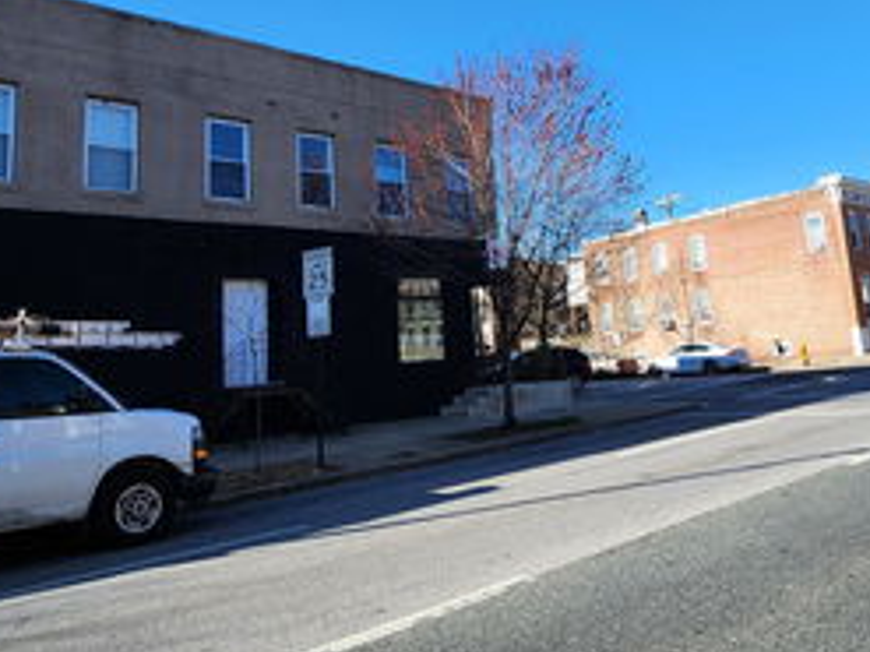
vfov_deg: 50.4
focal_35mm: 27
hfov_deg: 65.3
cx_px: 454
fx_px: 678
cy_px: 219
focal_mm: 2.2
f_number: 2.2
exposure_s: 1/1070
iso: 50
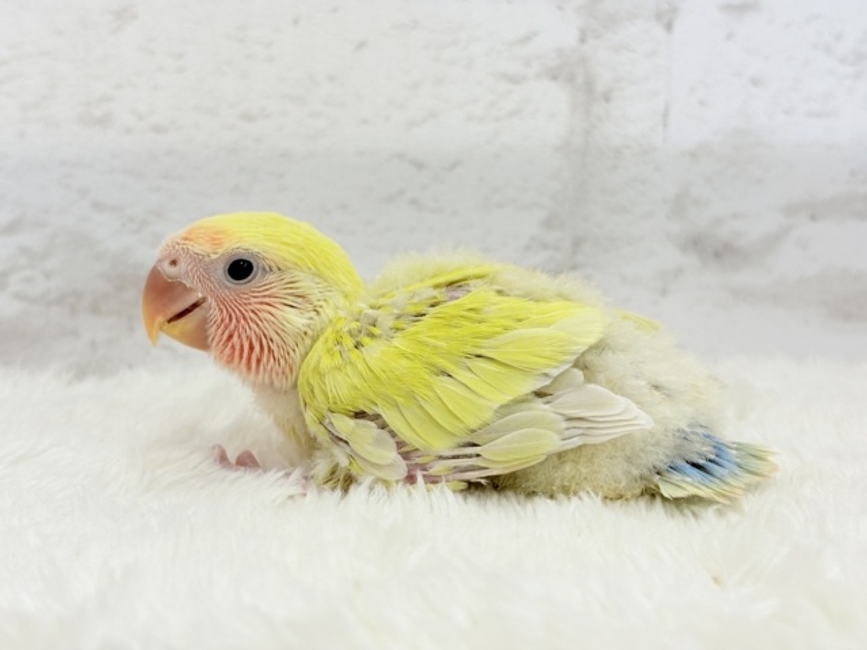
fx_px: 1302
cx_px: 434
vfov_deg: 28.0
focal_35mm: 52
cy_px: 325
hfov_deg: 36.8
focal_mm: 5.96
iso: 32
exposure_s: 1/50
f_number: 1.6
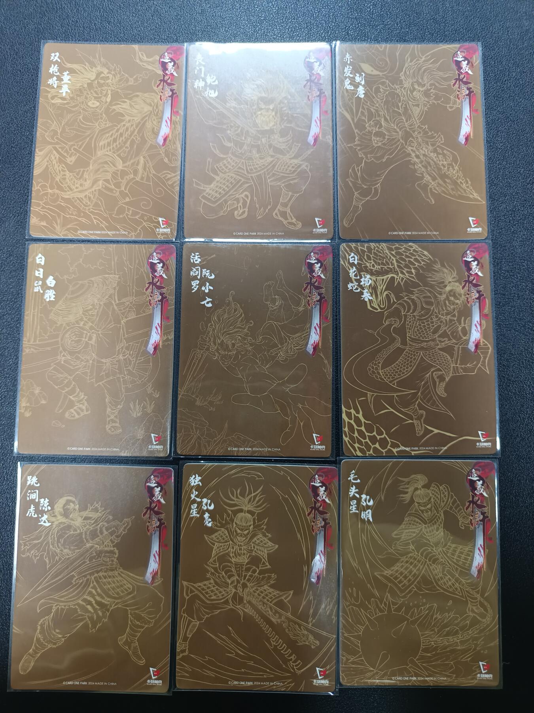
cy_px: 356
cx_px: 267
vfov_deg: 71.6
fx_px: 494
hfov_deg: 56.8
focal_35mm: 24
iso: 1003
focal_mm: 5.31
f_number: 1.7
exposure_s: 1/33.3
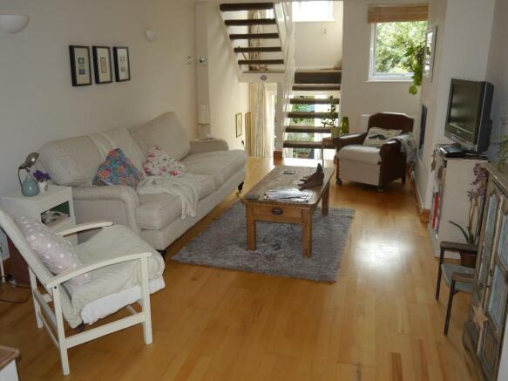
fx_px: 470
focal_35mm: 32
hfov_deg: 56.8
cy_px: 190
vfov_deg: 44.1
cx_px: 254
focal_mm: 16
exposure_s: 1/60
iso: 160
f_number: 3.8
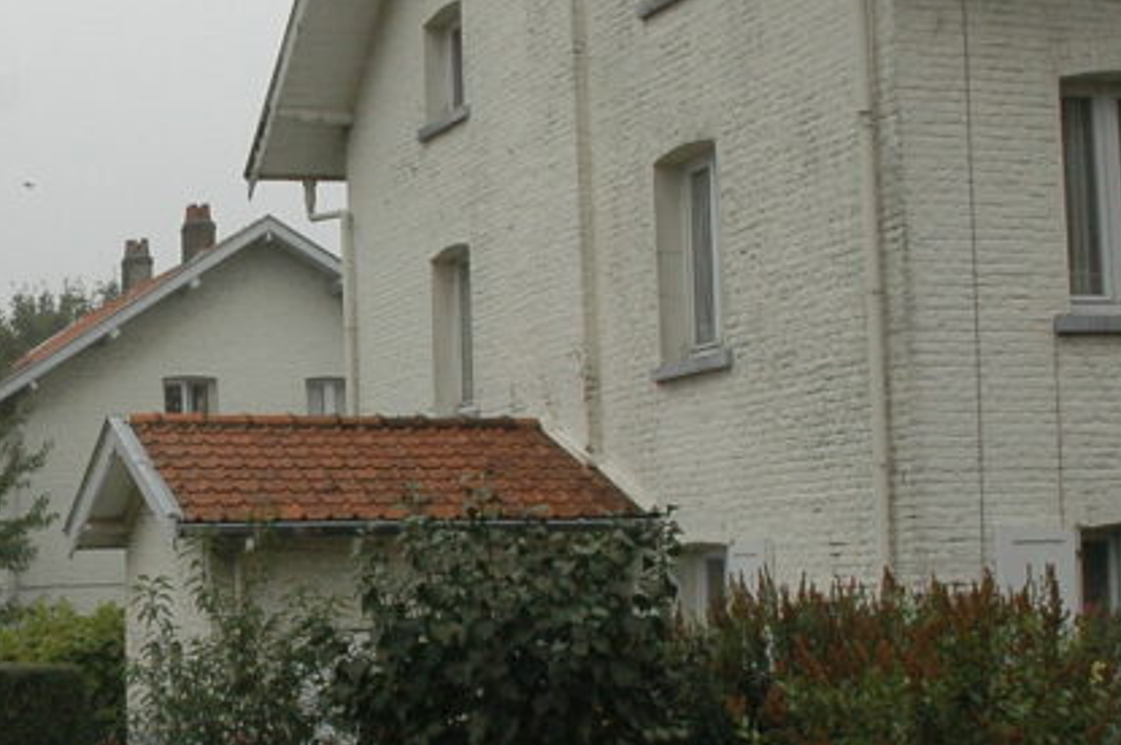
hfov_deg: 25.2
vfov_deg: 17.5
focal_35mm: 78
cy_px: 443
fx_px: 2427
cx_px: 95
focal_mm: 18
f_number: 7.1
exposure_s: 1/800
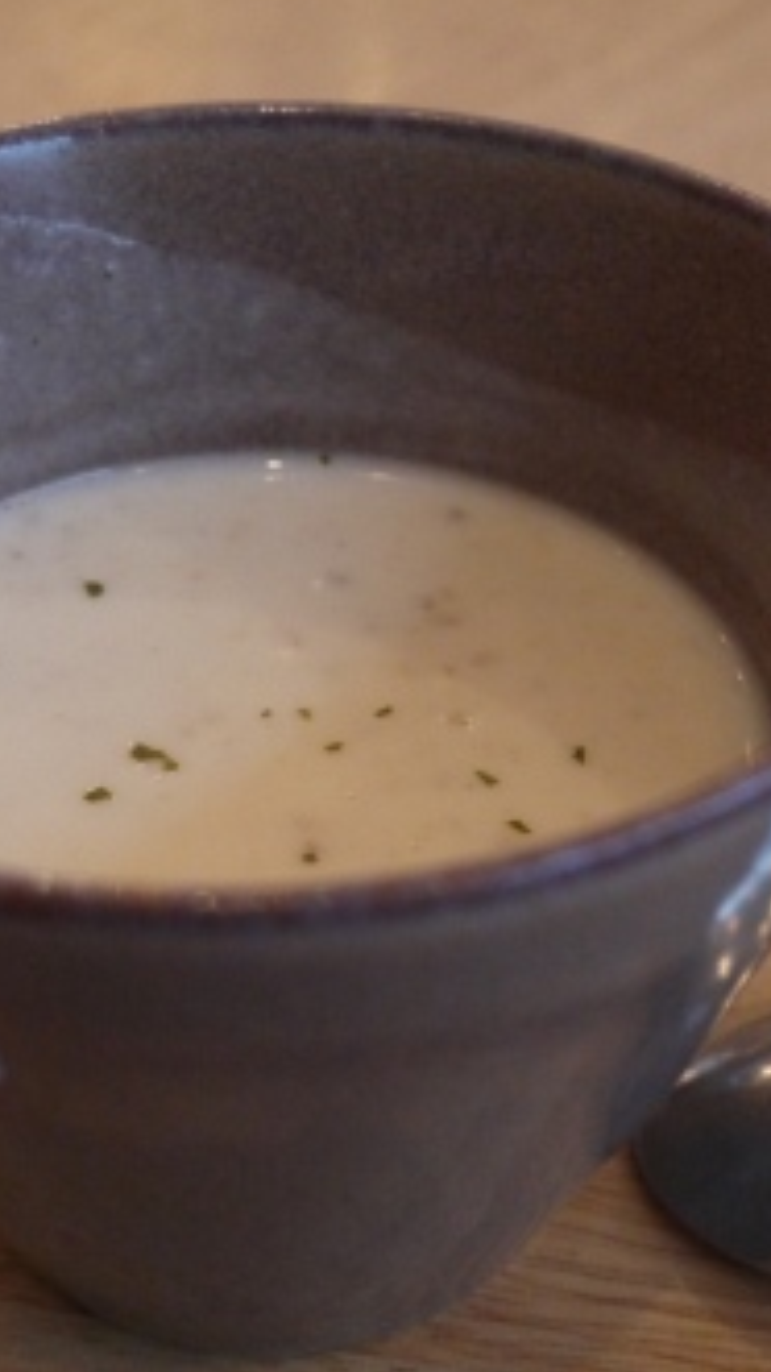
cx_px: 315
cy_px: 680
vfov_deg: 33.8
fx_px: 2255
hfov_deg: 19.4
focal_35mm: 62
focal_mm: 21
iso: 1600
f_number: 4.6
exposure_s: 1/50
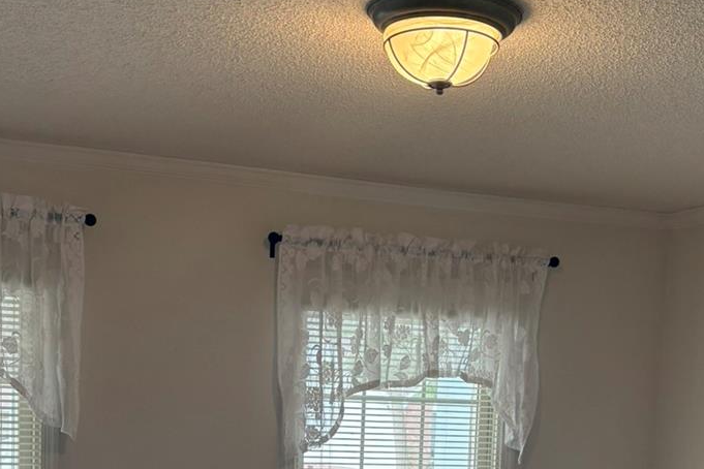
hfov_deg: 32.9
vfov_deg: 21.1
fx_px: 1193
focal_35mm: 61
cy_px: 519
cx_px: 375
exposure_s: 1/120
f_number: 1.6
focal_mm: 5.96
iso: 125
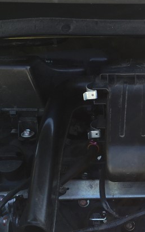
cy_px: 185
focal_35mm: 77
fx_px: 486
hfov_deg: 16.2
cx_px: 181
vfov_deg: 26.3
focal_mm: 4.15
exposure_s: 1/140
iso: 32
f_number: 2.2
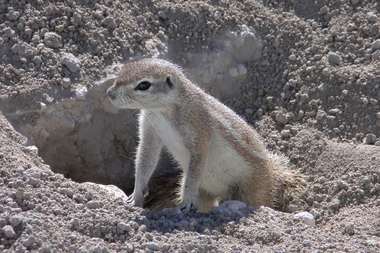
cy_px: 129
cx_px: 191
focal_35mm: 161
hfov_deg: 12.8
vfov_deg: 8.5
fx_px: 1699
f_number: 5.1
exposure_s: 1/500
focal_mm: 32
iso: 100
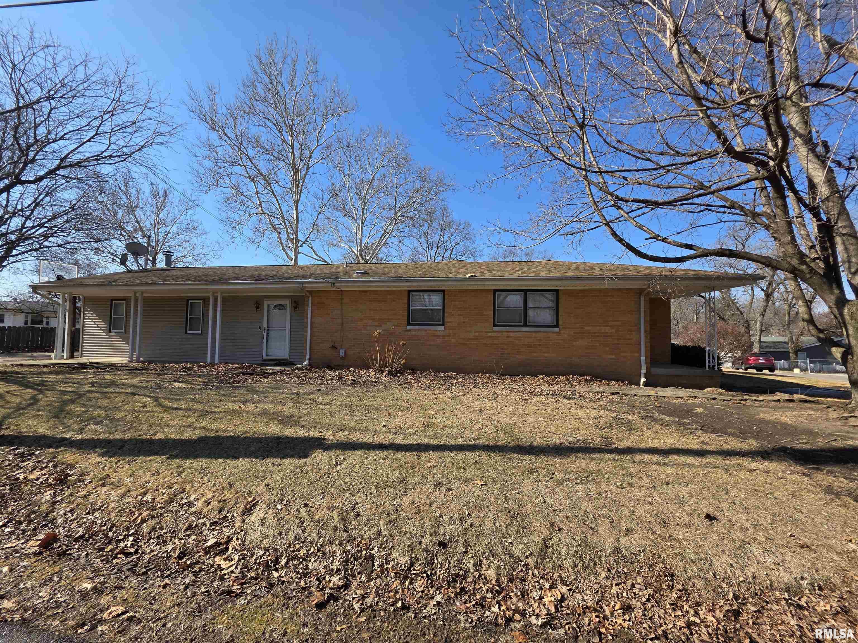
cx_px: 429
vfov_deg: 89.9
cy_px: 322
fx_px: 322
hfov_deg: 106.2
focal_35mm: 13
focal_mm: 2.2
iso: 40
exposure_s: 1/1529
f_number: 1.9
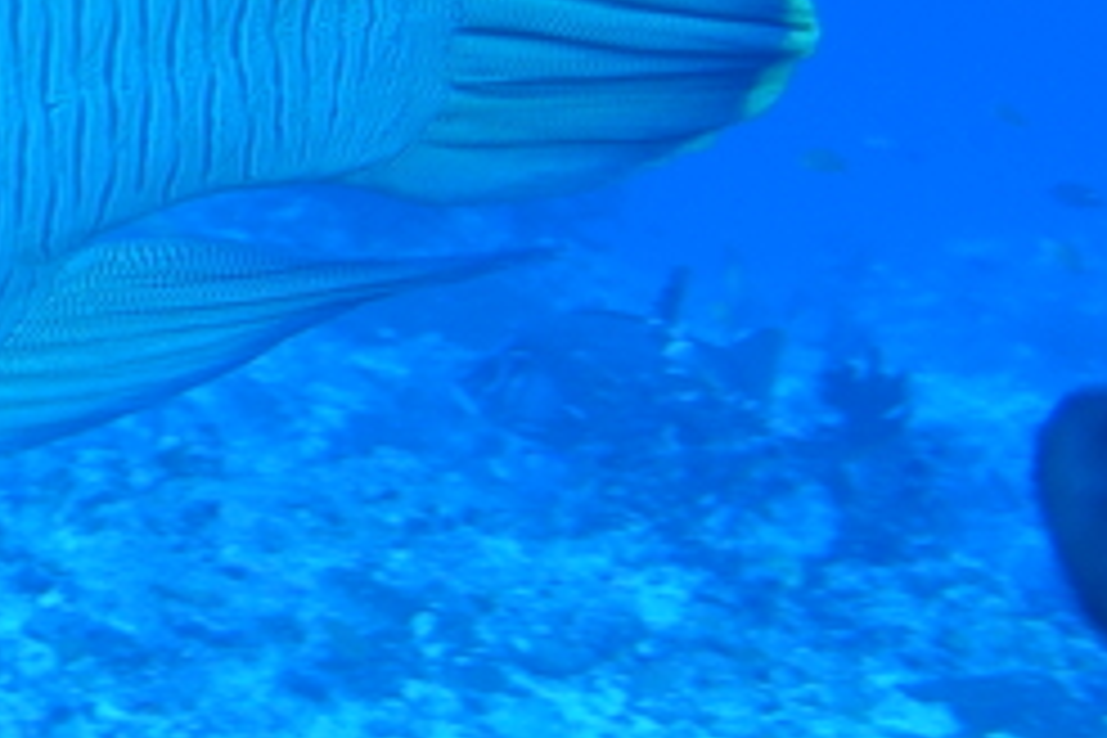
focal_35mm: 203
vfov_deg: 6.8
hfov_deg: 9.6
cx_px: -860
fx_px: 6242
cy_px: 133
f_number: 2.8
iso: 125
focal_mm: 14.3
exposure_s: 1/50
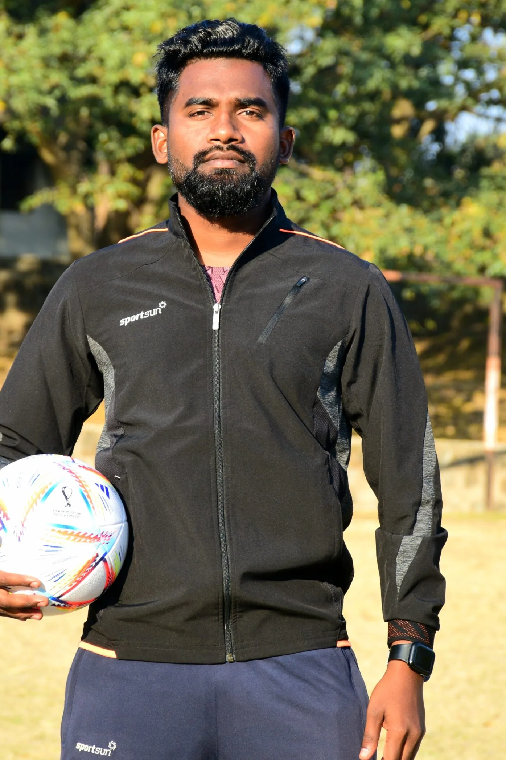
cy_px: 330
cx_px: 219
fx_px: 4061
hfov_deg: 7.1
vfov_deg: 10.7
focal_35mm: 193
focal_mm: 105
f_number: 7.1
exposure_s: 1/125
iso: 160
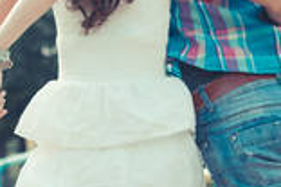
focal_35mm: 144
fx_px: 1124
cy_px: 7
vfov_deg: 9.5
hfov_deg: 14.2
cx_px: 68
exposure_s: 1/1000
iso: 200
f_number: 2.8
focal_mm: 50
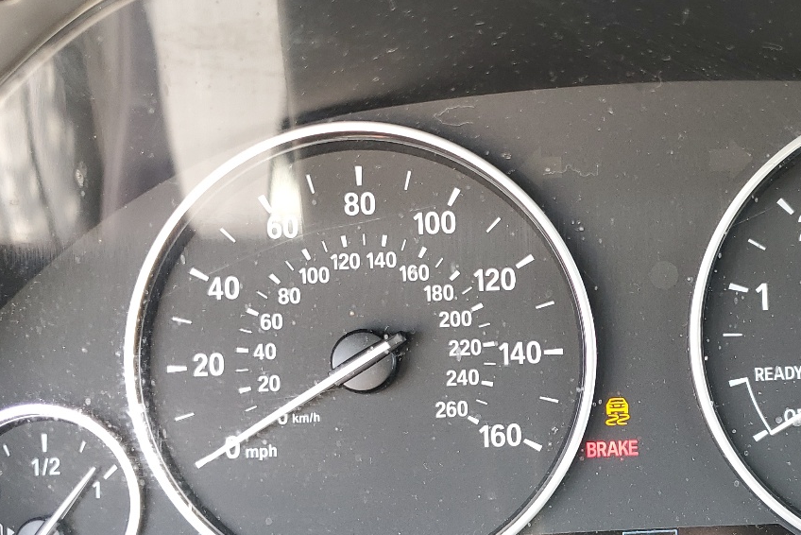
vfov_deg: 26.3
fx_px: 1135
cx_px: 618
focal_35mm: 51
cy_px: 367
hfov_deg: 37.7
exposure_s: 1/60.2
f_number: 1.5
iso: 52
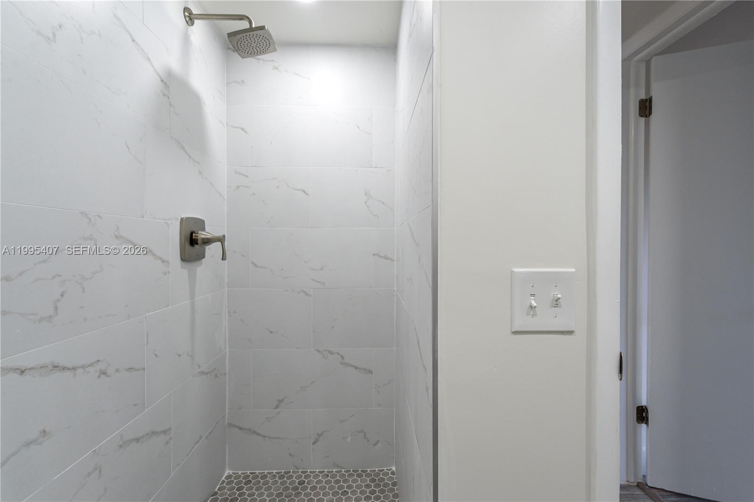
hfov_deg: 96.7
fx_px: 335
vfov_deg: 73.7
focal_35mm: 16
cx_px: 377
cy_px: 251
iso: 200
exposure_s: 1/20
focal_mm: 16
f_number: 8
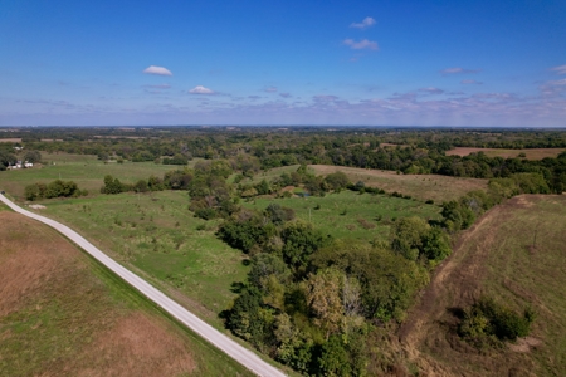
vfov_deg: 57.2
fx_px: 346
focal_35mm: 22
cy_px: 188
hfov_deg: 78.6
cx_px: 283
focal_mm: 8.38
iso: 100
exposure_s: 1/100
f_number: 2.8
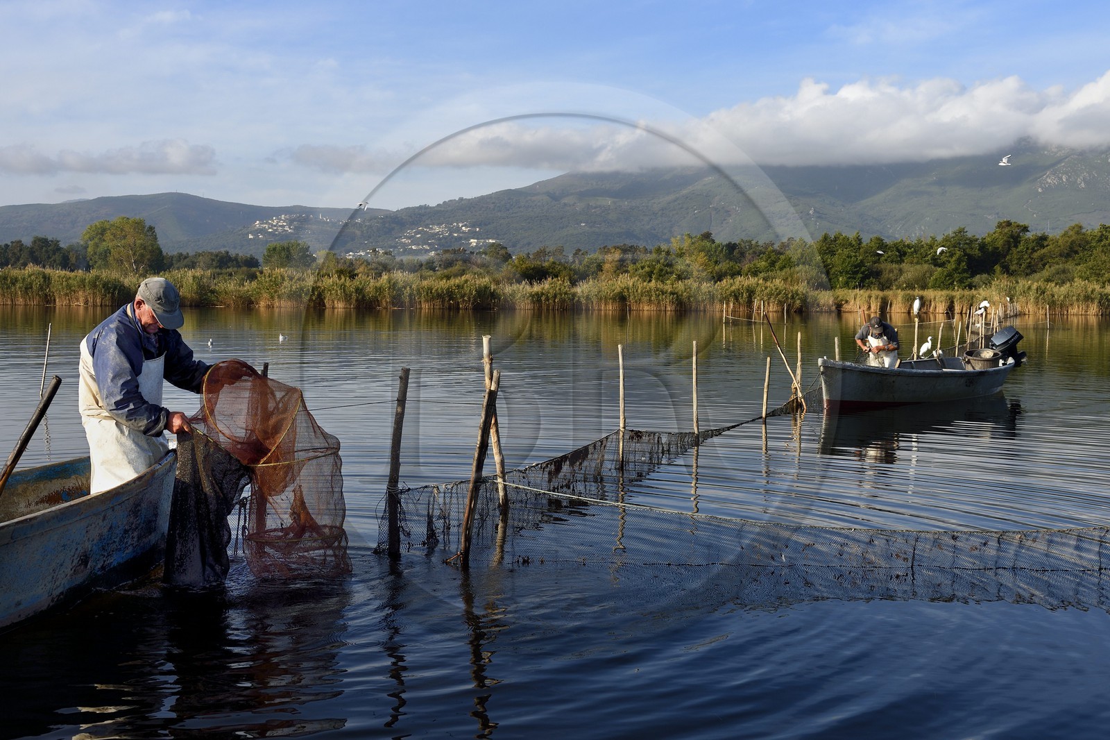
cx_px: 555
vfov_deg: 31.9
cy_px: 370
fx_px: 1295
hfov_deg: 46.4
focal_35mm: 42
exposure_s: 1/250
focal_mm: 42
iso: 200
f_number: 10
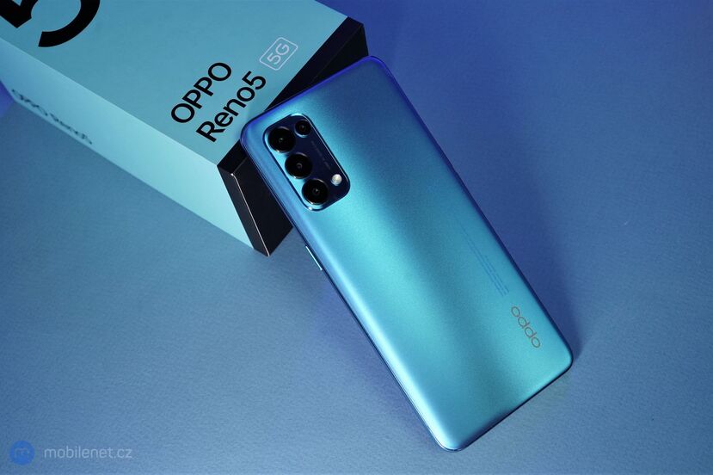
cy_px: 238
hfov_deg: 46.4
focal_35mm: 42
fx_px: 831
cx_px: 356
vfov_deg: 31.9
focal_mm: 42
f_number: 8
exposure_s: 1/250
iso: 2500
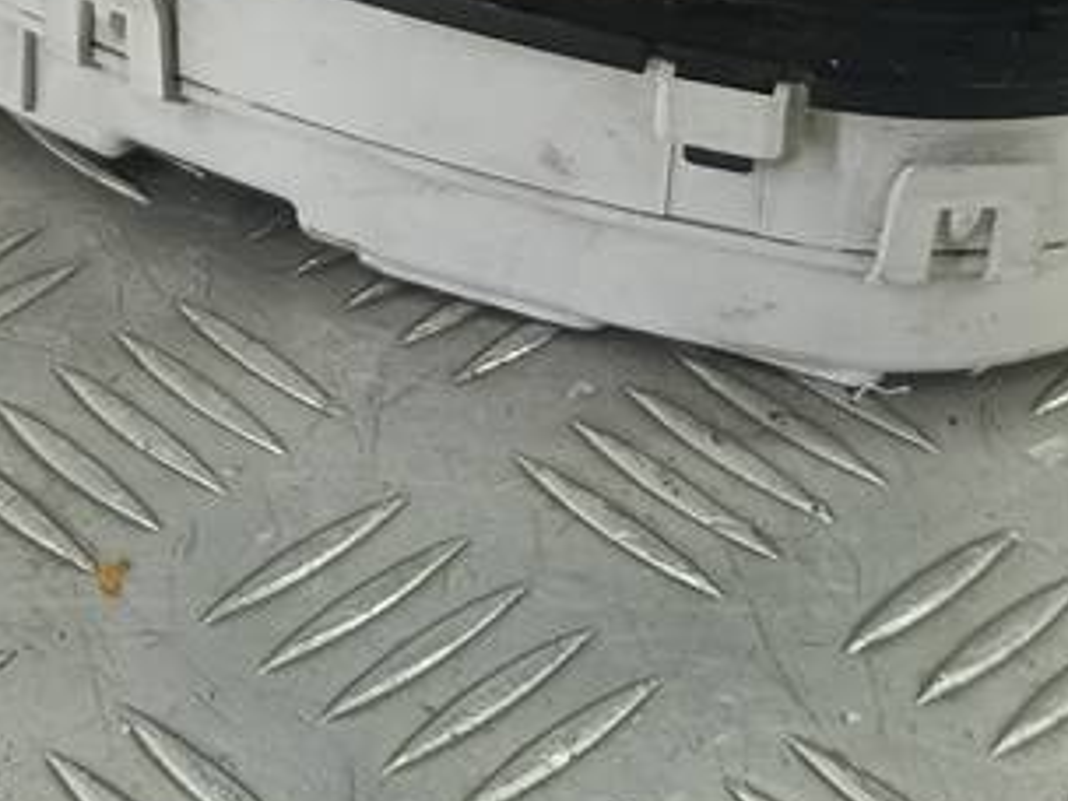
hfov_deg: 21.4
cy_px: -390
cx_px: 299
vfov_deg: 15.1
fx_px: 2808
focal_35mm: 91
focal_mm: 4.11
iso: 124
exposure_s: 1/50
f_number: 1.6
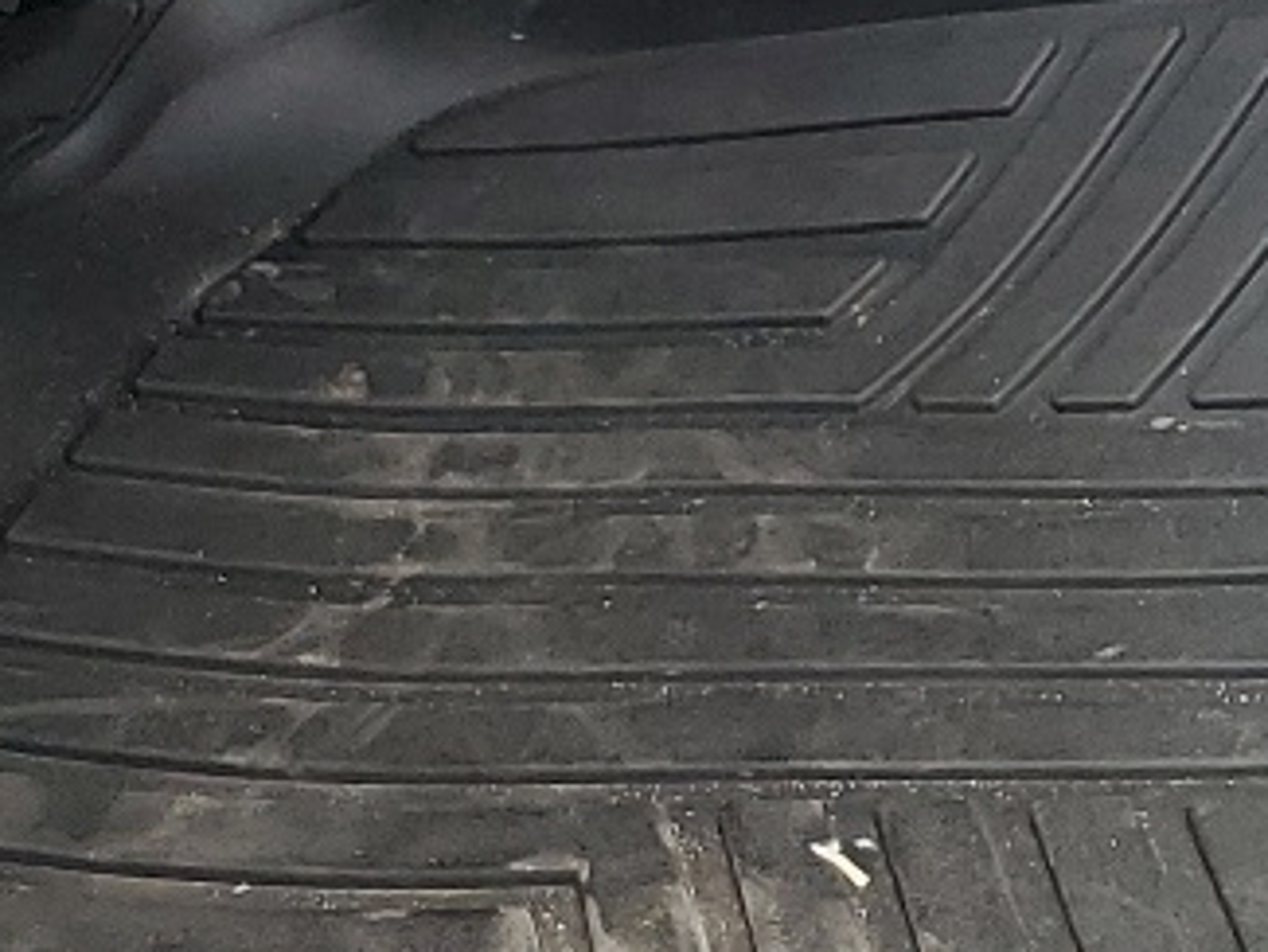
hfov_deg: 13.4
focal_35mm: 128
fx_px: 4690
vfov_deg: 10.5
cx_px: 2477
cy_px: -1085
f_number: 1.5
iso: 50
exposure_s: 1/167
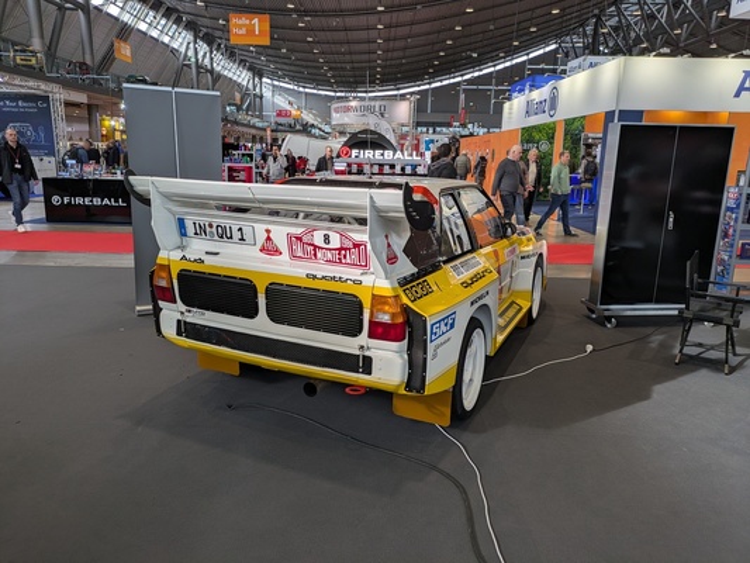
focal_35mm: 25
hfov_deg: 69.4
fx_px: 542
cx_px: 375
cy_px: 282
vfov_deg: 54.9
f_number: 1.89
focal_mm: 5.43
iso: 40
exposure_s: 1/130
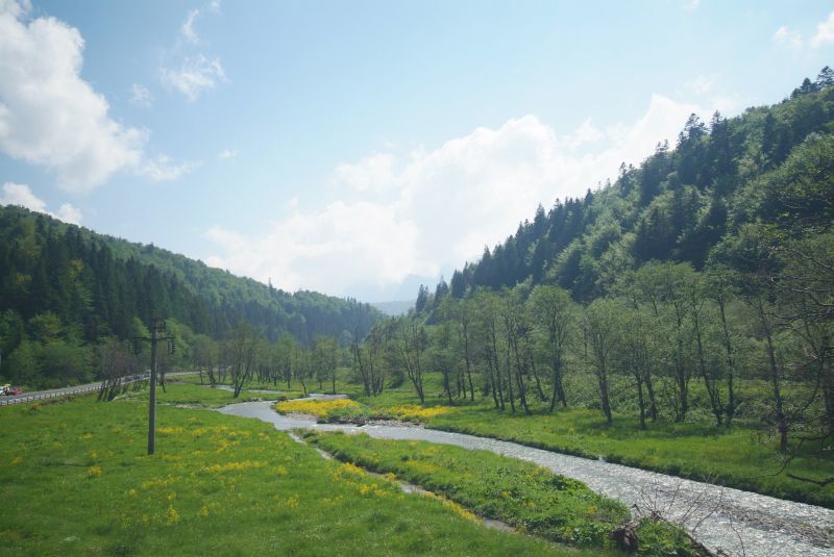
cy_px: 278
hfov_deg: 61.9
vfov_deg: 43.7
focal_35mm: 30
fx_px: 696
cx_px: 417
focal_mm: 20
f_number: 6.7
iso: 200
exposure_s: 1/180
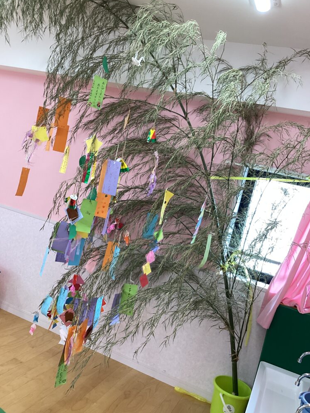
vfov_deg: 56.8
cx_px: 152
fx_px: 382
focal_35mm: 32
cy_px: 203
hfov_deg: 44.2
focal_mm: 3.3
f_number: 2.4
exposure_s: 1/50
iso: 80
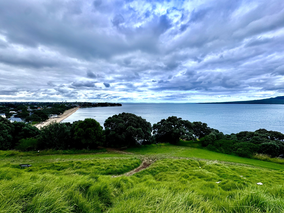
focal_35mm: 14
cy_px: 106
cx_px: 142
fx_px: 115
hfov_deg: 102.1
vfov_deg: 85.7
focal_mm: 2.22
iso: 50
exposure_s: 1/1143
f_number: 2.2
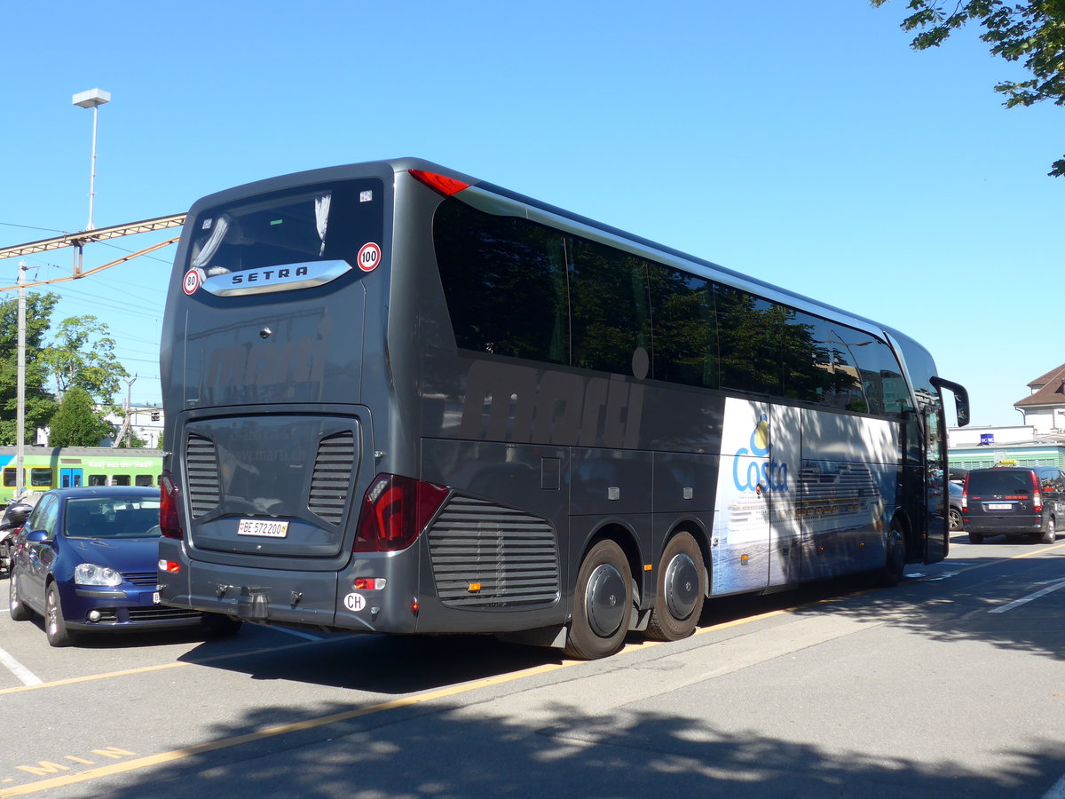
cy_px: 400
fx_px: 1200
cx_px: 532
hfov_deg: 47.9
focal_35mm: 39
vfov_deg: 36.8
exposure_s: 1/800
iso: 80
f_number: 2.8
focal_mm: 8
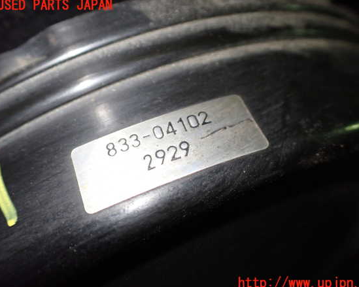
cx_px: 190
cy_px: 144
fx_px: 340
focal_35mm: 32
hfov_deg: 55.6
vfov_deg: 45.8
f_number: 2.3
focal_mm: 5.4
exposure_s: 1/125
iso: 500
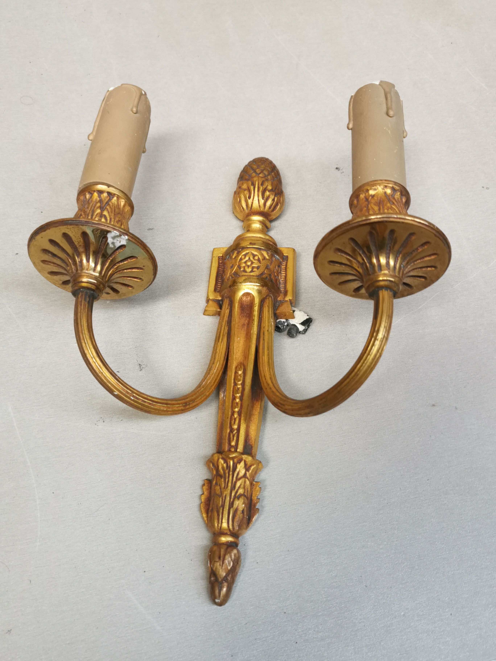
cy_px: 330
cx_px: 248
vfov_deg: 51.4
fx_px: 688
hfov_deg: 39.7
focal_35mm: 36
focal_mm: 5.58
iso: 160
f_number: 1.8
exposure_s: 1/50
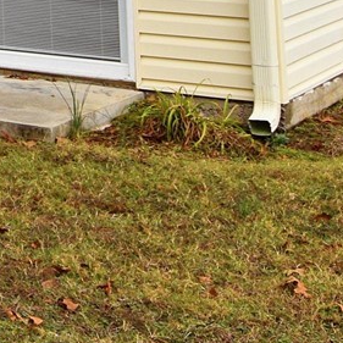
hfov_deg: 11.8
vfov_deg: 12.9
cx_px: -478
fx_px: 1346
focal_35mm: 120
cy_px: -319
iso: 200
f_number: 7.1
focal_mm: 13
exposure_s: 1/400
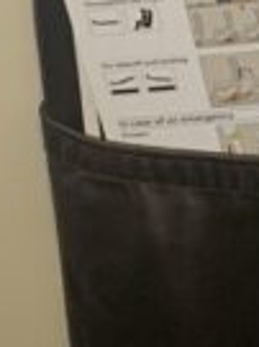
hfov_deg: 7.5
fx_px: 1968
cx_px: 297
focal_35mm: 197
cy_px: 18
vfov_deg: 10.0
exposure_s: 1/59
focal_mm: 4.25
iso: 125
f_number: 1.8
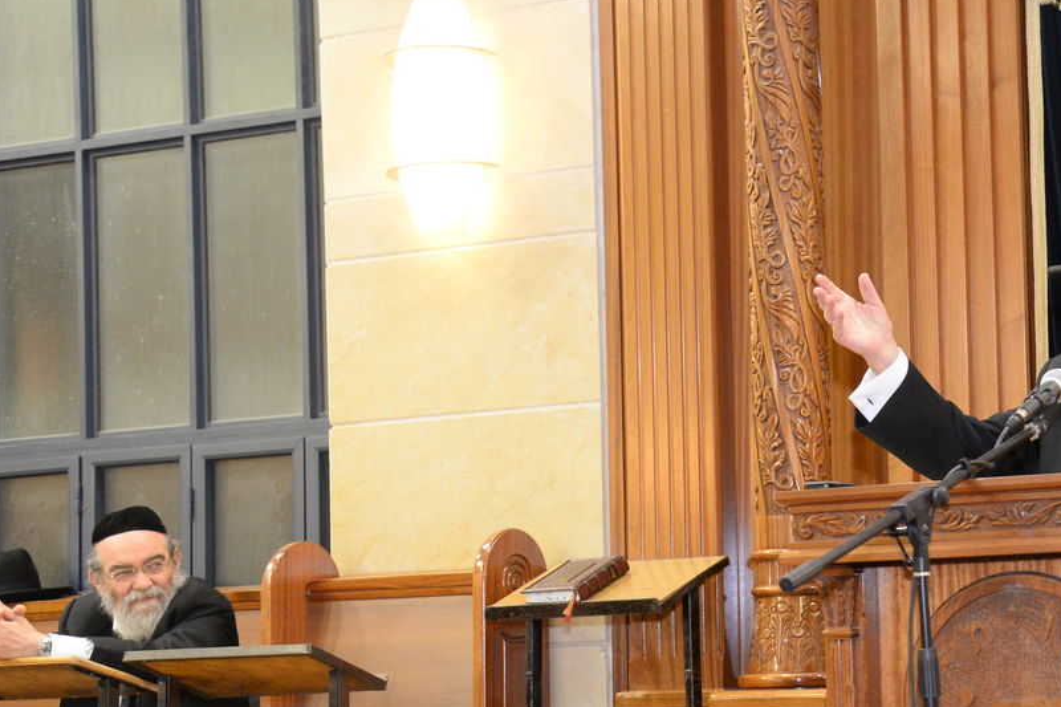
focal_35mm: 84
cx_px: 902
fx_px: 2475
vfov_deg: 16.2
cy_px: 399
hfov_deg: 23.7
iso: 3200
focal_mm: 48
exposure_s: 1/100
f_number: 4.5
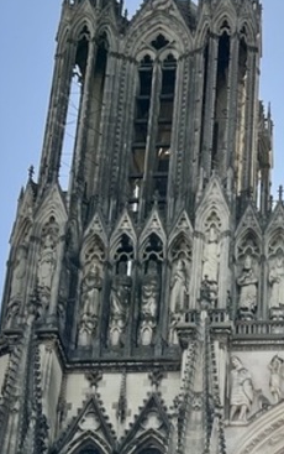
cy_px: 632
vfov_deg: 20.5
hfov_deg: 14.1
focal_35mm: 90
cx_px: 346
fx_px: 1112
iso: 50
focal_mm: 5.7
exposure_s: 1/2353
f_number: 1.5
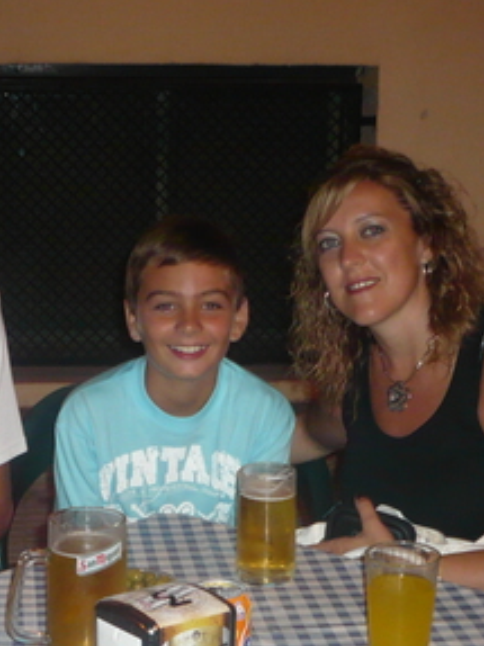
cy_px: 527
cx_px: 115
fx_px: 1455
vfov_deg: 24.6
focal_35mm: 78
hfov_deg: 18.7
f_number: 2.8
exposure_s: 1/30
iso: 160
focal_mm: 5.8
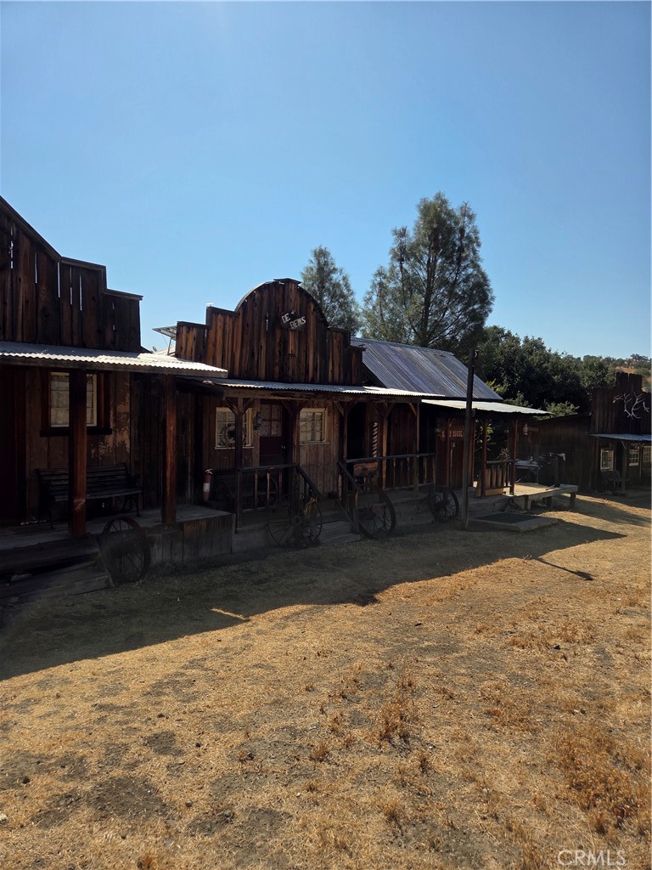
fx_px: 578
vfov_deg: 73.9
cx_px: 326
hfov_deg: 58.9
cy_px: 435
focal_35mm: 23
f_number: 1.8
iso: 80
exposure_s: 1/6412
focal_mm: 5.4
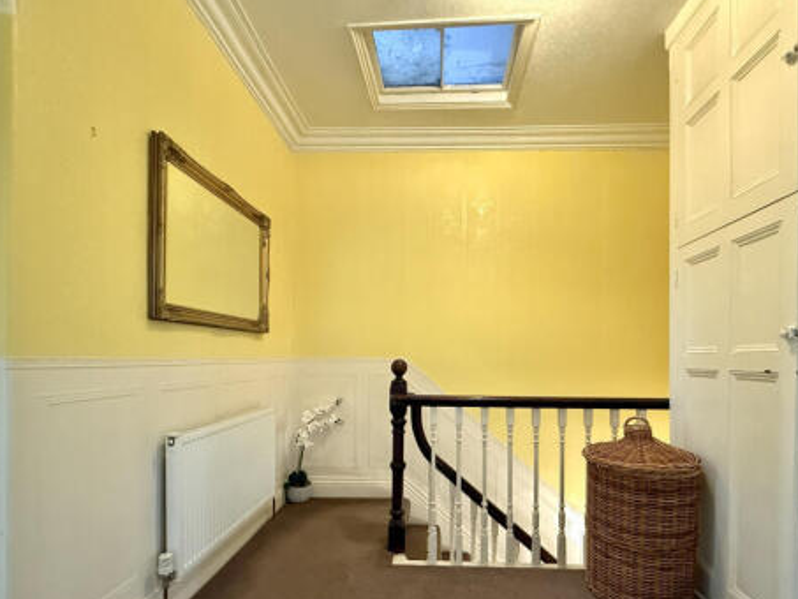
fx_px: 415
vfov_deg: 70.9
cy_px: 357
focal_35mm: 18
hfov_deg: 87.7
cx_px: 418
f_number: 2.2
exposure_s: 1/50
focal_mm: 2.22
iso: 640
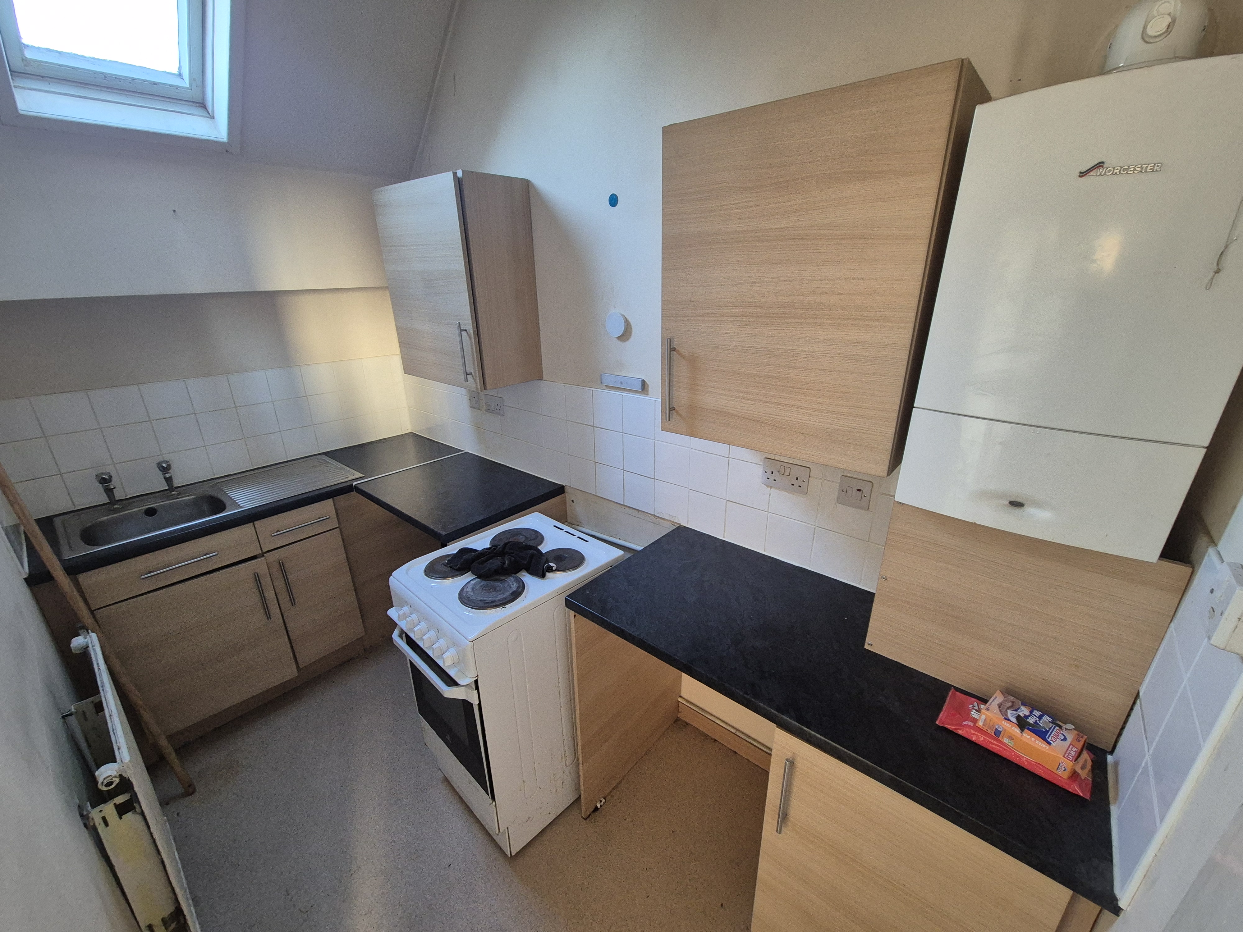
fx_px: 467
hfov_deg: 106.2
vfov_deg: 89.9
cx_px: 622
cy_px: 466
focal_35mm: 13
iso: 640
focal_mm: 2.2
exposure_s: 1/50
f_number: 2.2
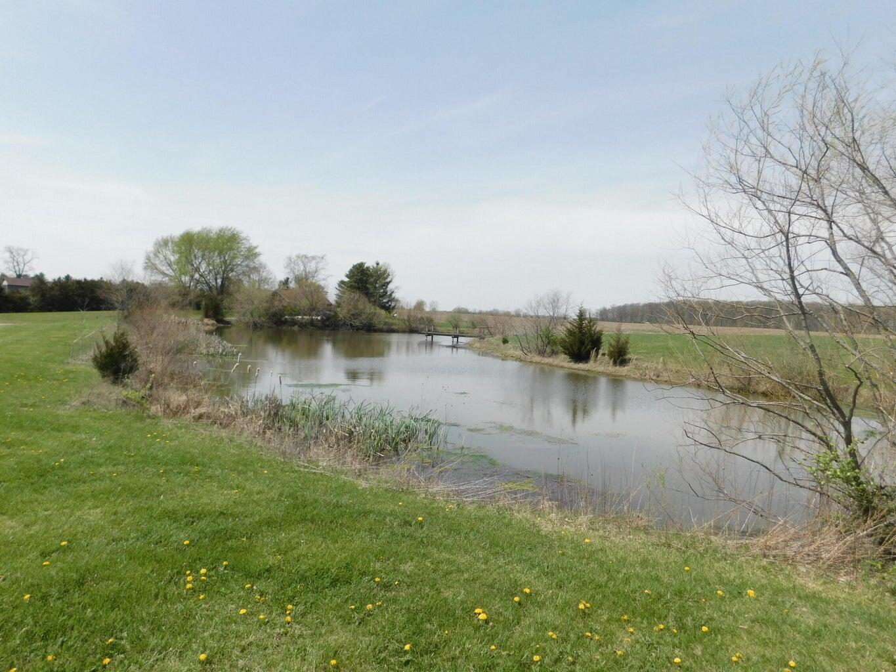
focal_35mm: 23
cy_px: 336
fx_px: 595
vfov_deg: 58.9
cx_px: 448
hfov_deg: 73.9
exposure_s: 1/500
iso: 125
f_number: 6
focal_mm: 4
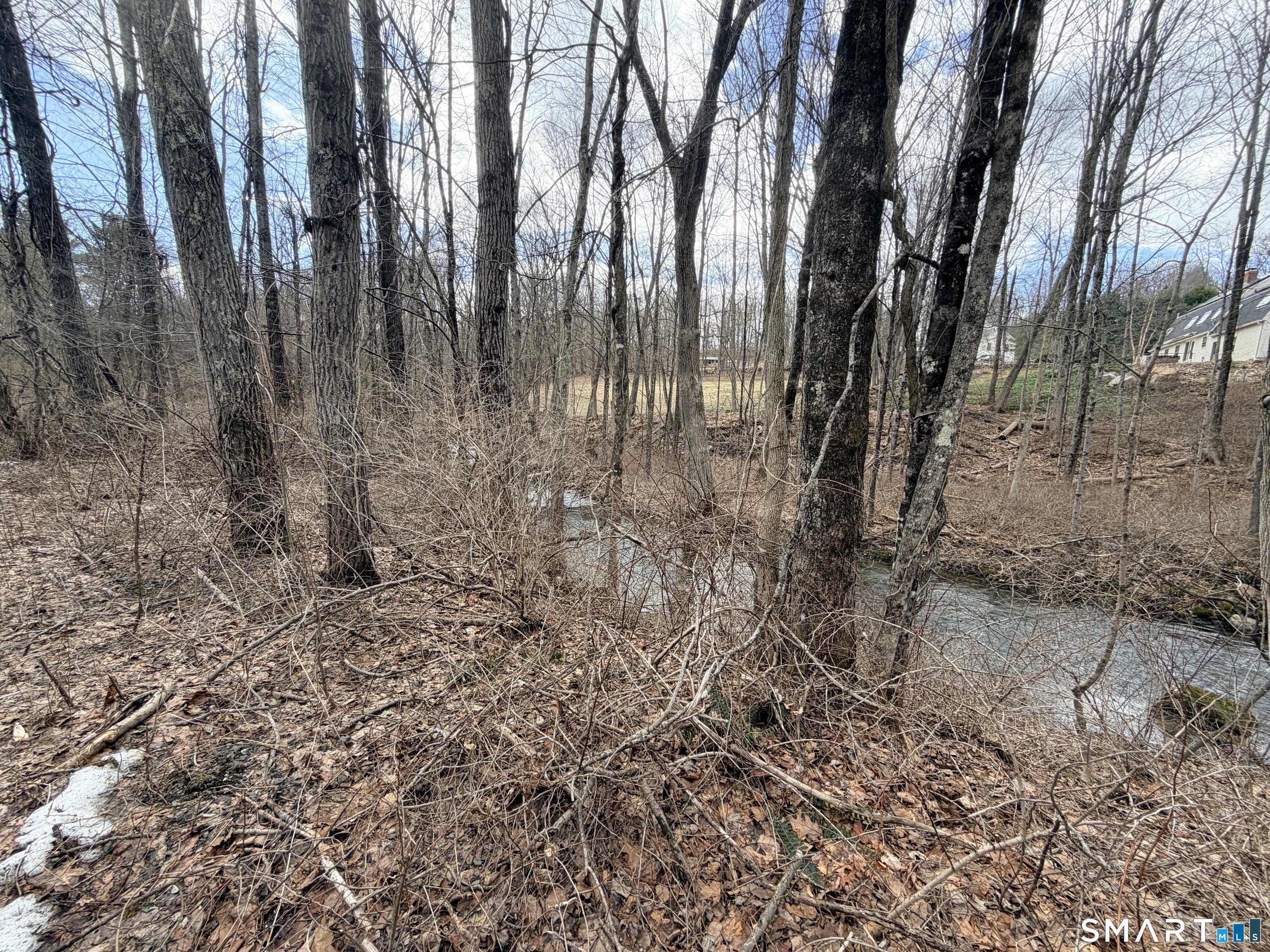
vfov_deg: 85.7
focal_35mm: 14
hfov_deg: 102.1
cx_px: 635
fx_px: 514
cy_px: 476
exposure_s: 1/260
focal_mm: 2.22
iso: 50
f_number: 2.2
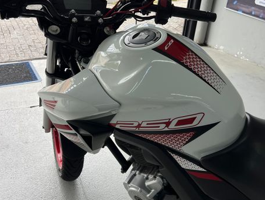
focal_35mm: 27
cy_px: 101
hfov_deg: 65.3
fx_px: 207
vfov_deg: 51.5
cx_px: 132
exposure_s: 1/263
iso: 40
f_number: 1.5
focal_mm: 5.7
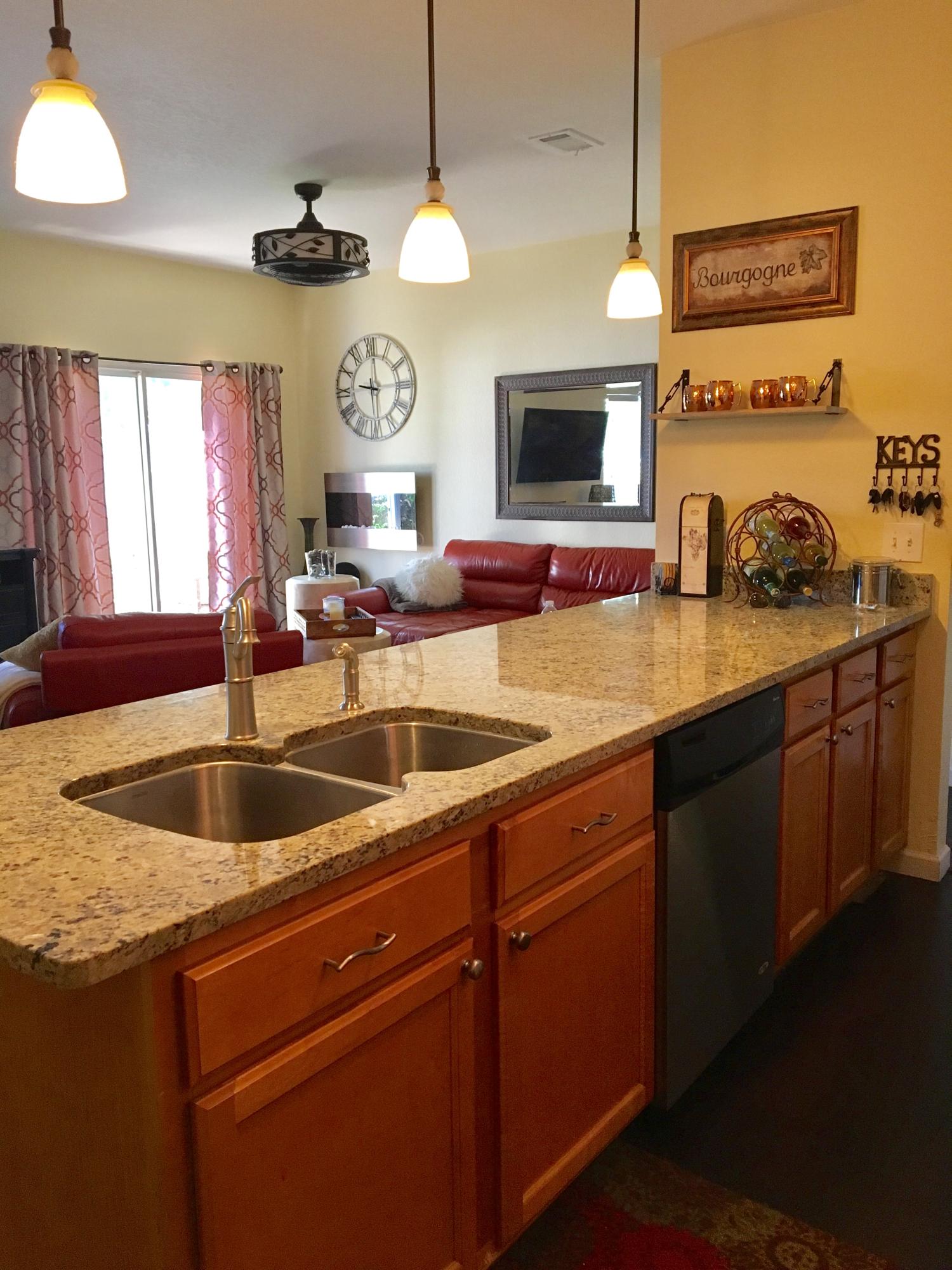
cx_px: 476
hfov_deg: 48.2
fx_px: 1063
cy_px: 635
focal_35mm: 29
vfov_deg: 61.7
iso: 125
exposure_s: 1/30
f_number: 2.2
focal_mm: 4.15
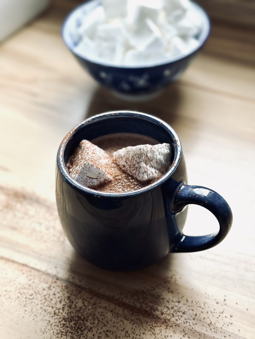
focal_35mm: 48
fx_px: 471
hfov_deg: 30.3
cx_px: 128
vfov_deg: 39.7
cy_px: 170
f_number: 1.78
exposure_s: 1/60
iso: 200
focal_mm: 6.86
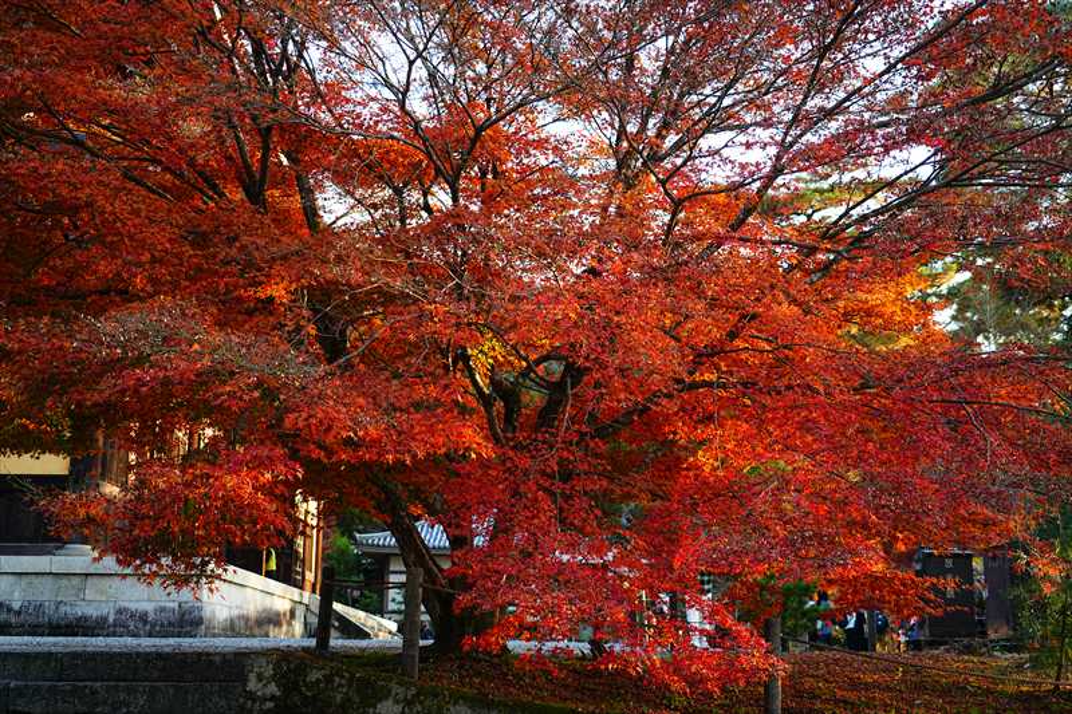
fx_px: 1221
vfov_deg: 32.6
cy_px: 357
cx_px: 536
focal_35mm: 41
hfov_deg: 47.4
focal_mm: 41
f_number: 4.5
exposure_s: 1/50
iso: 125
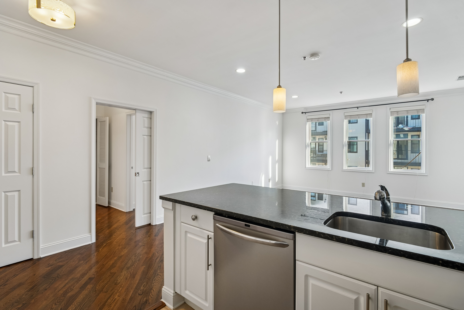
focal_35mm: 16
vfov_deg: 73.7
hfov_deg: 96.7
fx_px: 206
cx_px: 232
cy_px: 155
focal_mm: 16
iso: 400
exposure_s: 1/15
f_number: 8
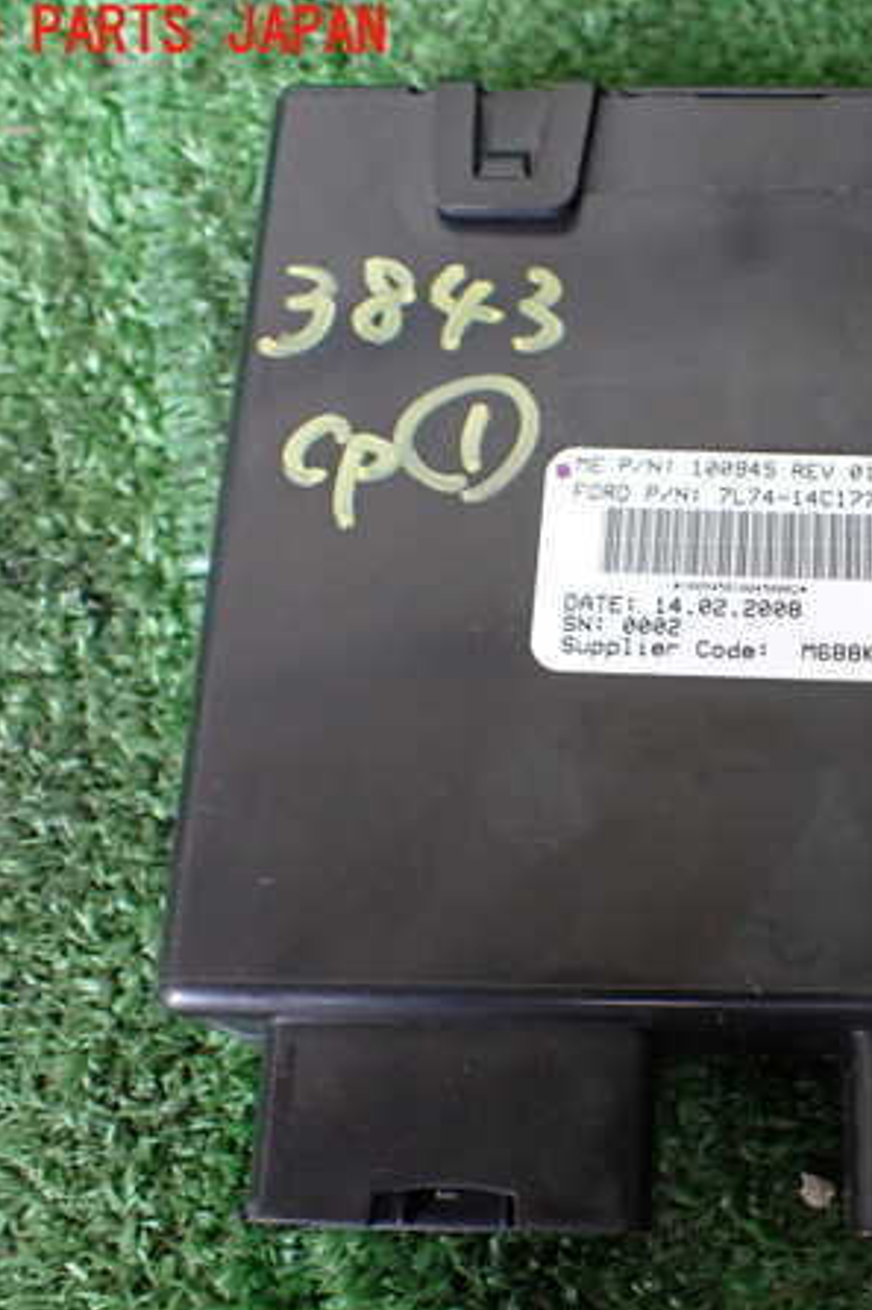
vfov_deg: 46.4
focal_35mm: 42
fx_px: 1527
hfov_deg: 30.8
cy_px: 658
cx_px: 734
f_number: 2.3
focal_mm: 5.4
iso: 500
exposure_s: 1/125
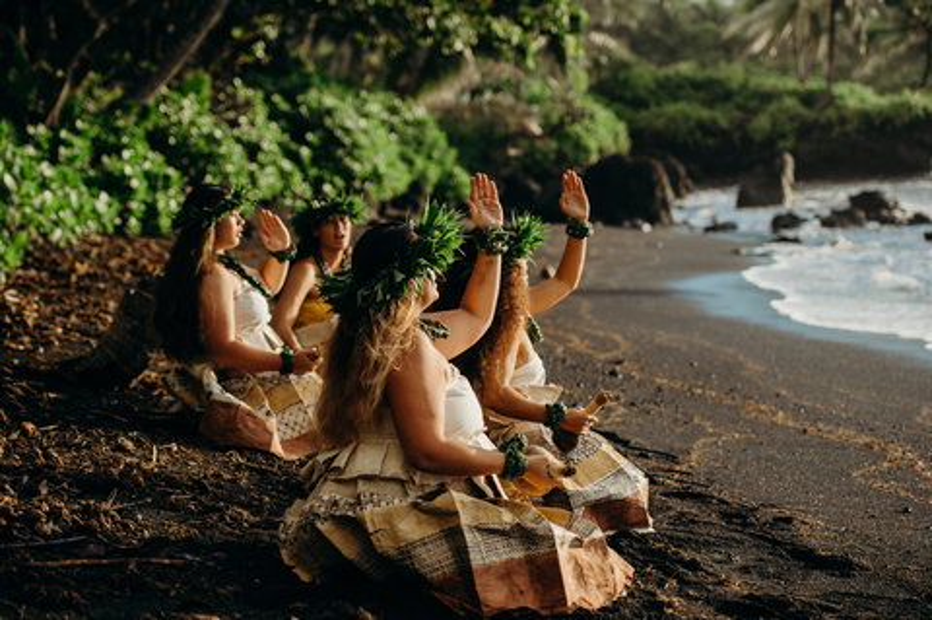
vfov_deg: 19.4
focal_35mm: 70
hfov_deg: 28.9
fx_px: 1810
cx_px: 466
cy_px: 310
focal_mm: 70
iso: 200
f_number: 3.2
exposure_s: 1/640
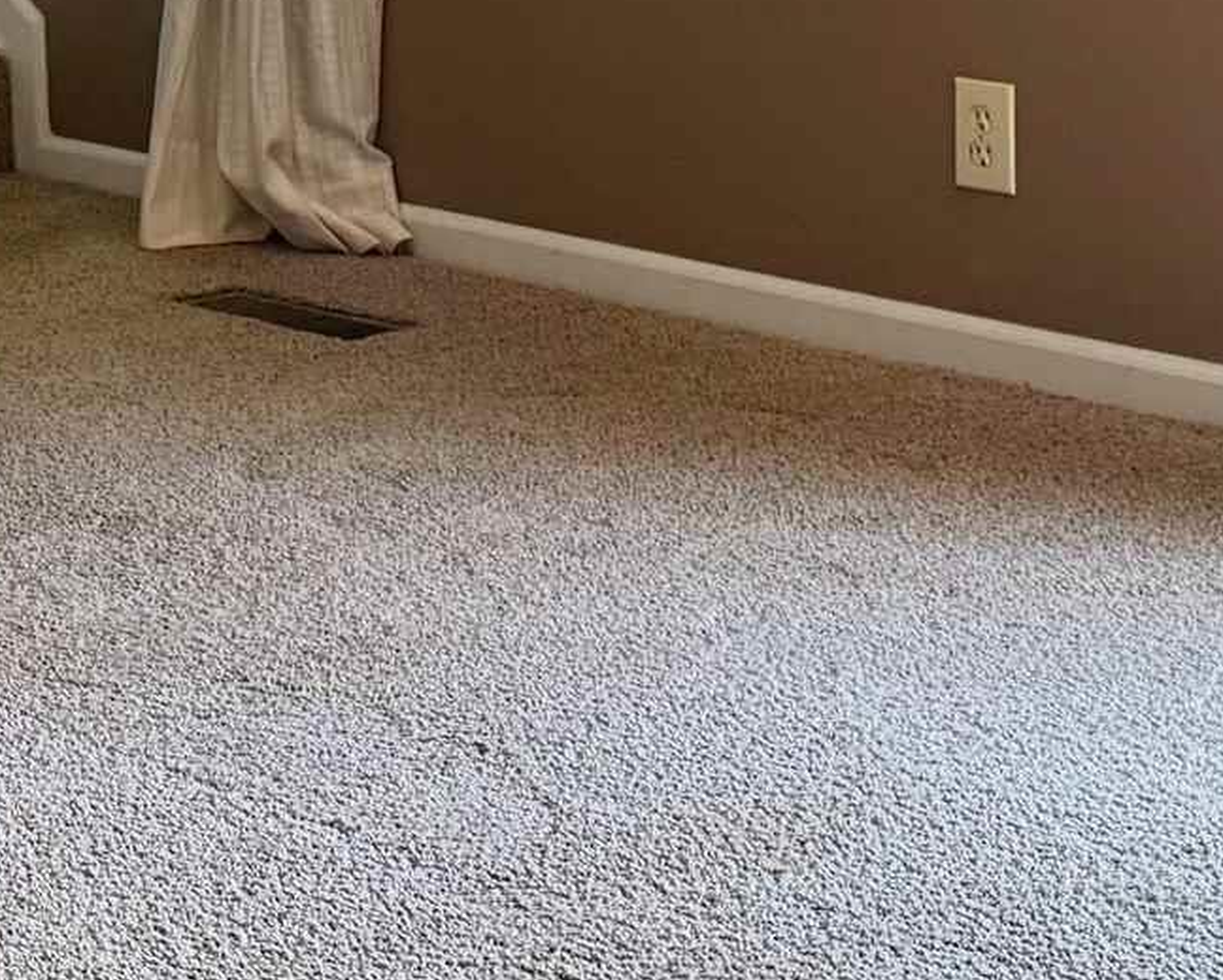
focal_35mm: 111
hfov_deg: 16.8
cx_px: -85
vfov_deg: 13.5
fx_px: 4020
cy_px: -225
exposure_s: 1/61
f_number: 1.78
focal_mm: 6.76
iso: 200
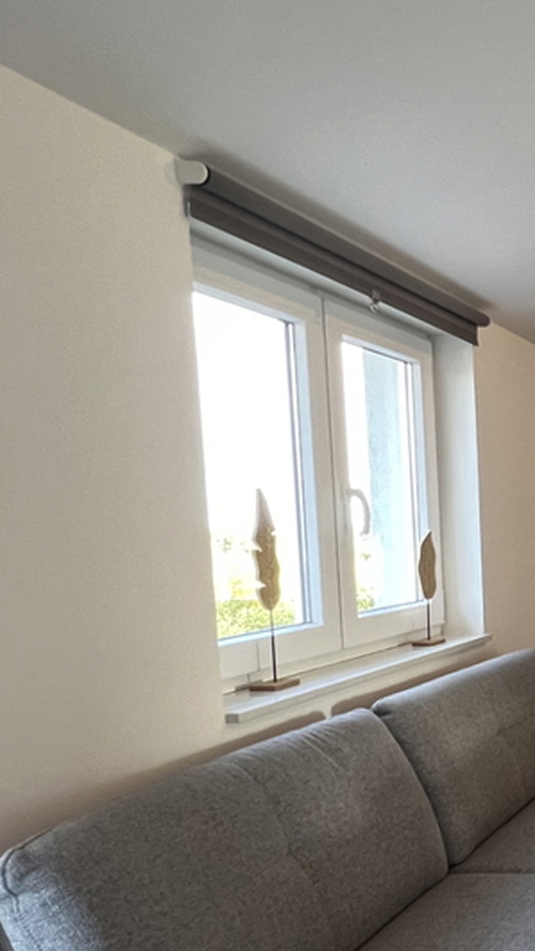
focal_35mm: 32
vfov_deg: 60.1
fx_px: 806
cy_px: 602
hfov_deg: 24.7
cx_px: 868
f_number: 1.8
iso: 250
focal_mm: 1.57
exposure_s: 1/70
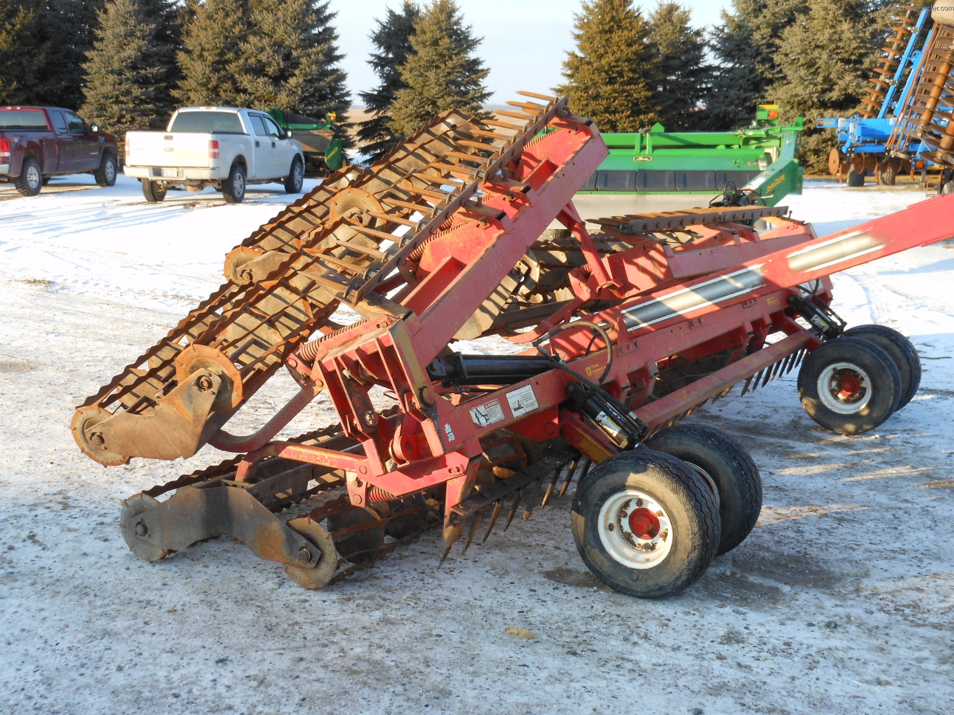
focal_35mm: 45
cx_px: 477
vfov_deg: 32.2
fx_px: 1240
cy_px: 358
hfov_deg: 42.1
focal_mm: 8.1
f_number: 4.6
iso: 80
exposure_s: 1/125
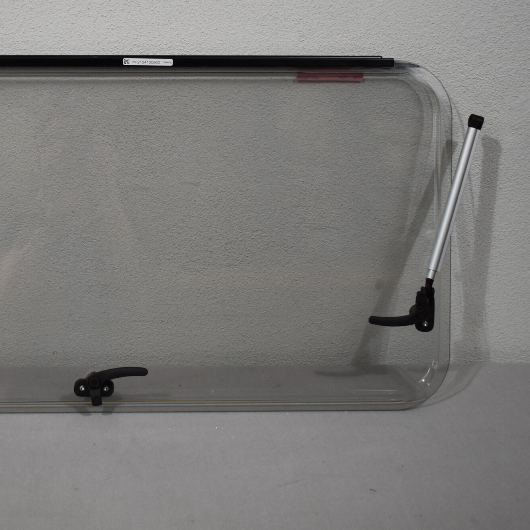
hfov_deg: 26.4
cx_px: 101
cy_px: 204
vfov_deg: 26.8
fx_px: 1109
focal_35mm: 64
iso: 400
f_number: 4
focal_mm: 26
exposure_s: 1/250
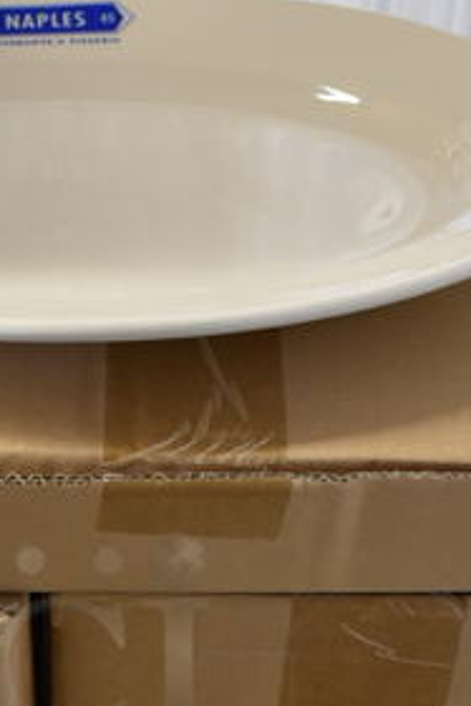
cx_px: 30
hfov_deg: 15.3
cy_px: 664
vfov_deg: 22.4
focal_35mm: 88
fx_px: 1725
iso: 720
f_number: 3.5
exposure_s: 1/30
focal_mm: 18
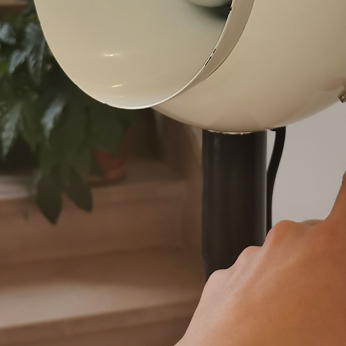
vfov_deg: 21.5
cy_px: 8
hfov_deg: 22.1
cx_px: 221
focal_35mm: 78
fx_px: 882
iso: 200
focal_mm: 5.58
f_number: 1.8
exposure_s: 1/50
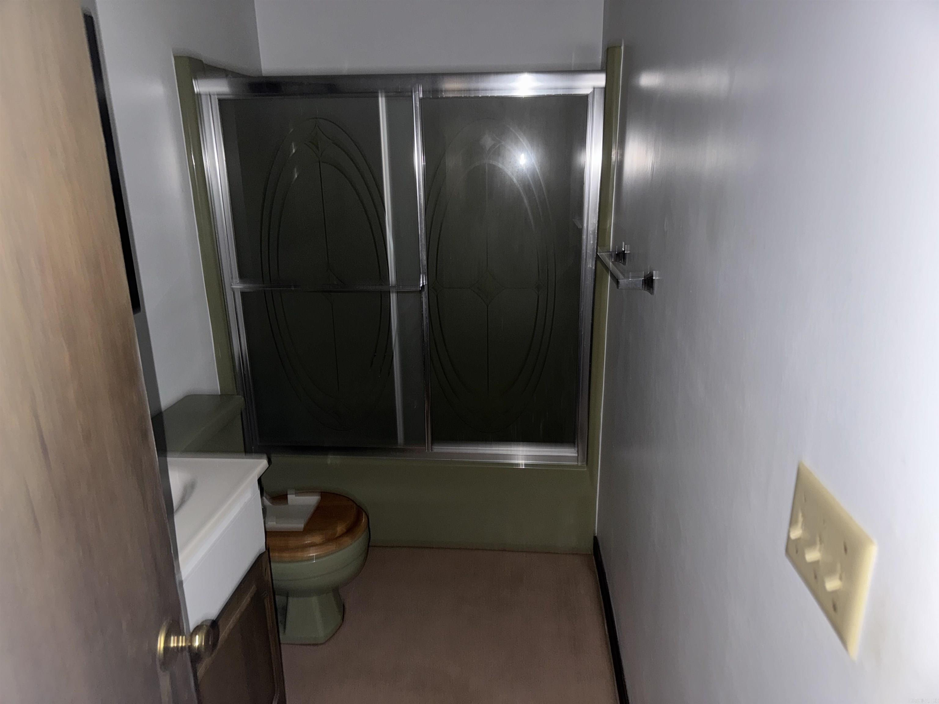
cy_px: 352
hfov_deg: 71.6
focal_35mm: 24
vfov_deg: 56.8
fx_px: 651
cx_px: 470
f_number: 1.78
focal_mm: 6.76
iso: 50
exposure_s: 1/4
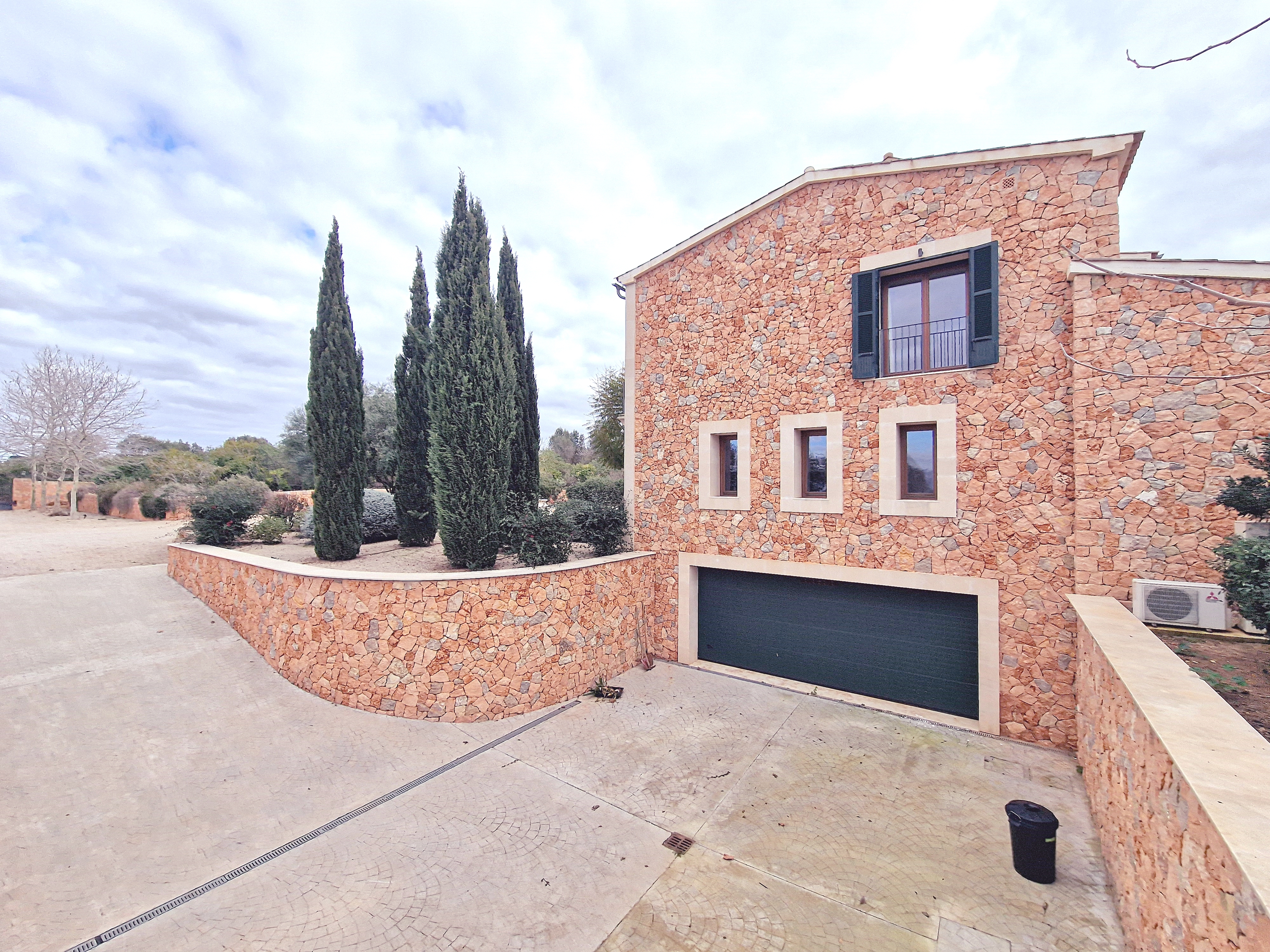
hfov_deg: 106.2
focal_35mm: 13
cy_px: 476
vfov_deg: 89.9
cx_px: 635
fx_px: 477
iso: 50
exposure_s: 1/1708
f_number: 2.2
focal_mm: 2.2
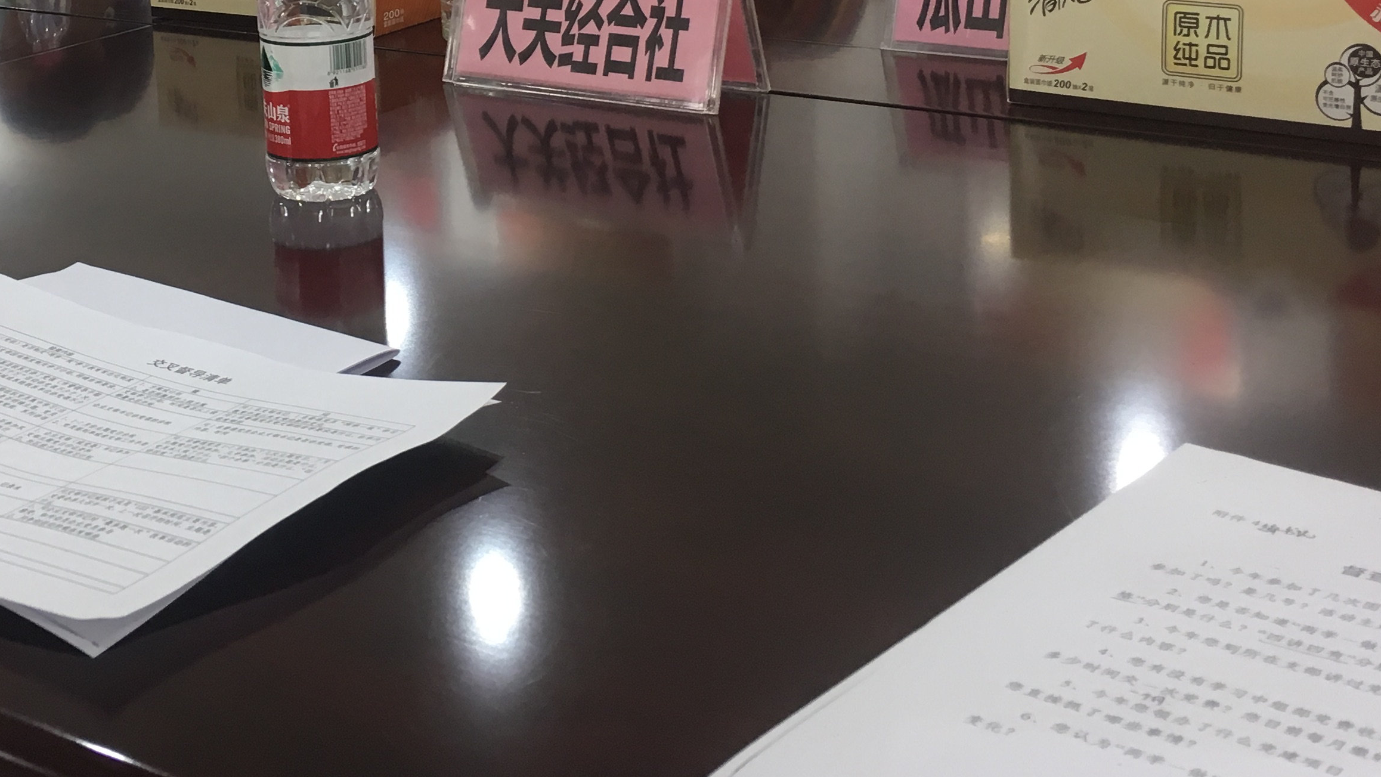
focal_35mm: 55
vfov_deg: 20.9
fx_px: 2014
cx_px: 394
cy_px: -44
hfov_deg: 37.2
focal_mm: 4.15
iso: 80
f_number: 2.2
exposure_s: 1/33
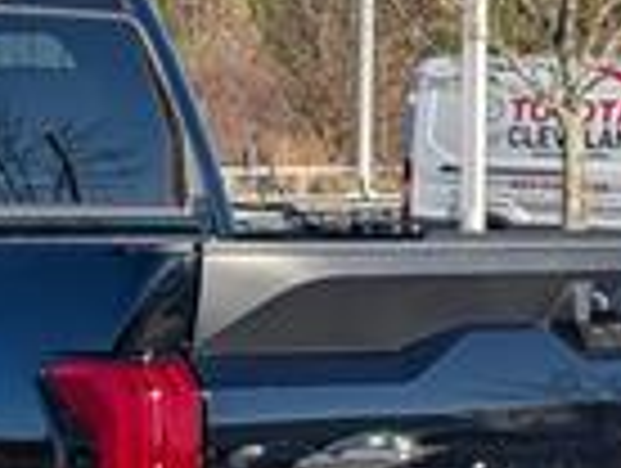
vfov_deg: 6.6
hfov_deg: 8.5
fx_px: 4079
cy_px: 405
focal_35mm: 227
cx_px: -248
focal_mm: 6.9
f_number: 1.68
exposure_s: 1/1111
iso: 20
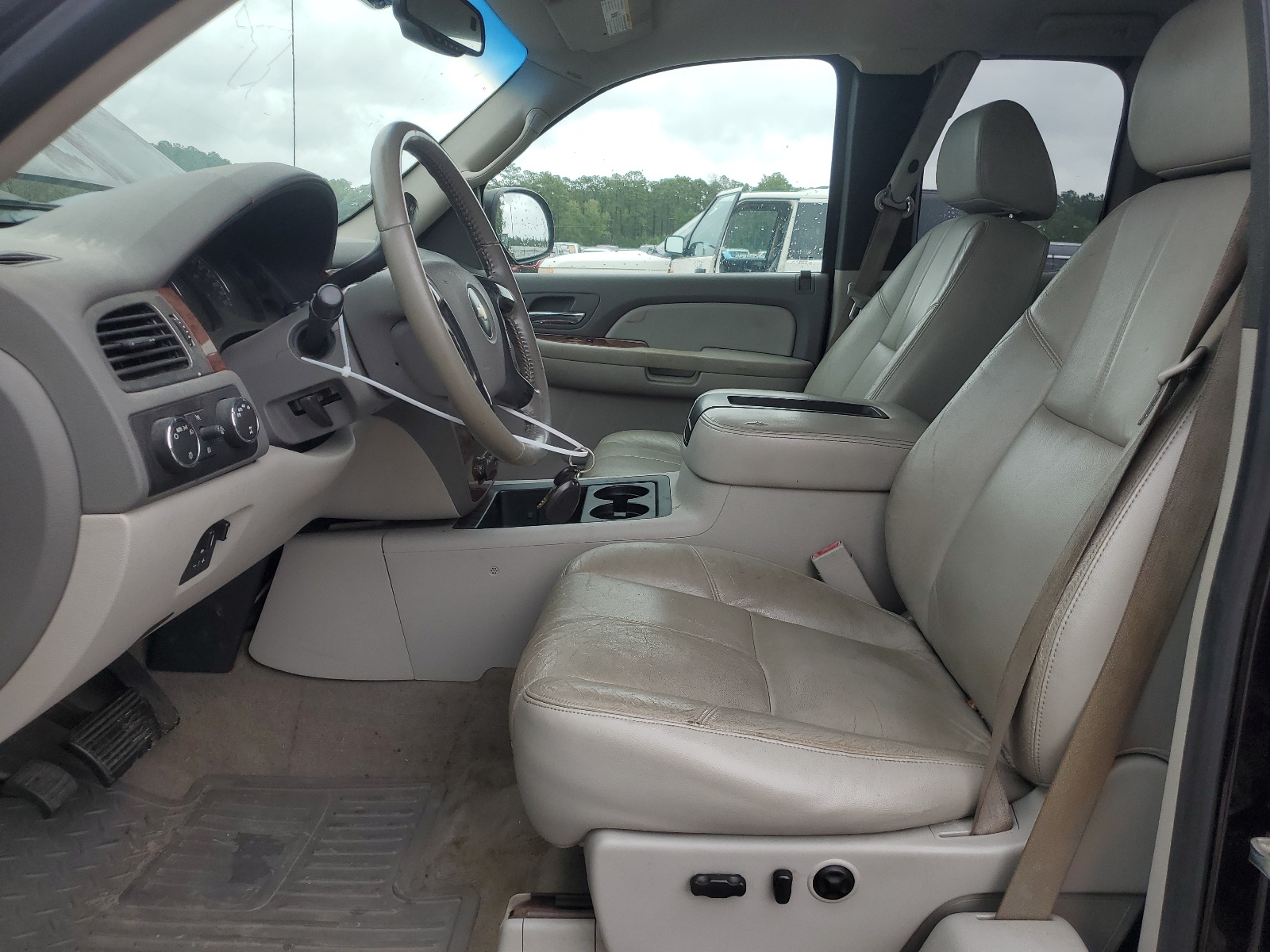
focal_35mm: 26
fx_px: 954
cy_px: 476
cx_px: 635
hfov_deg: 67.3
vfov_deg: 53.1
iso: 50
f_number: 1.5
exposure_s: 1/400
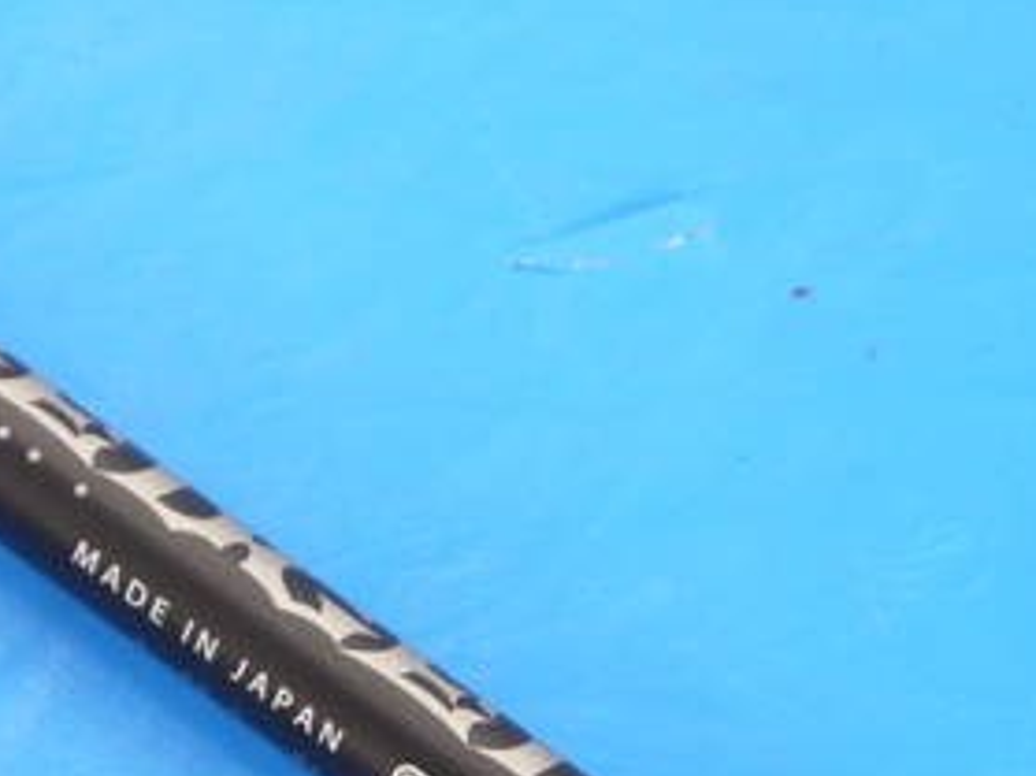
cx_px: 312
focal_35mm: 193
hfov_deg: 10.2
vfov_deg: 7.7
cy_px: 635
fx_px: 5774
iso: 800
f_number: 5.6
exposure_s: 1/80
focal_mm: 42
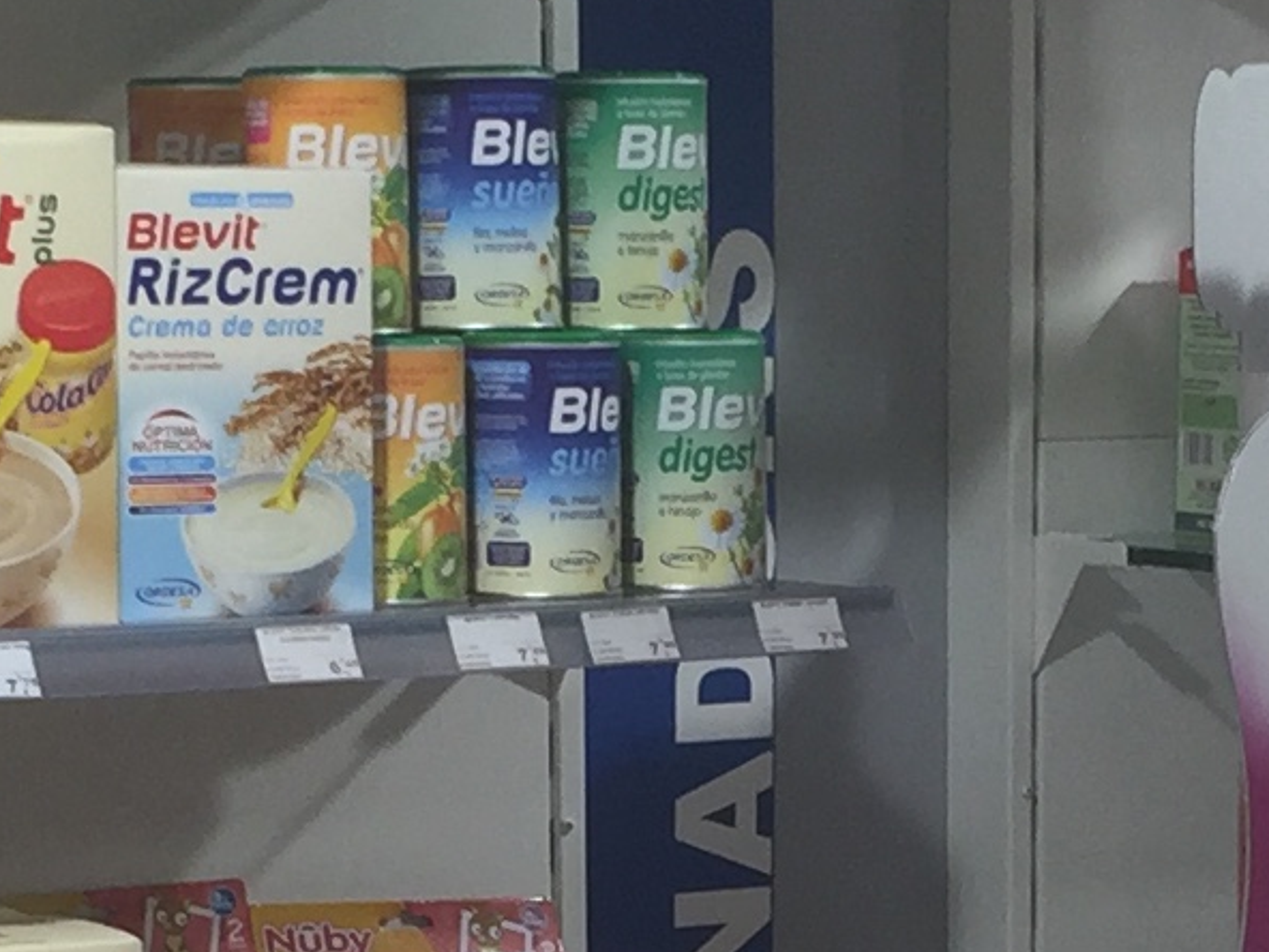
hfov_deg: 12.3
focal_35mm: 160
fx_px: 5865
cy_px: 1289
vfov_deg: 9.1
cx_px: 838
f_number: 2.2
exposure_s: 1/100
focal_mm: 4.15
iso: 32
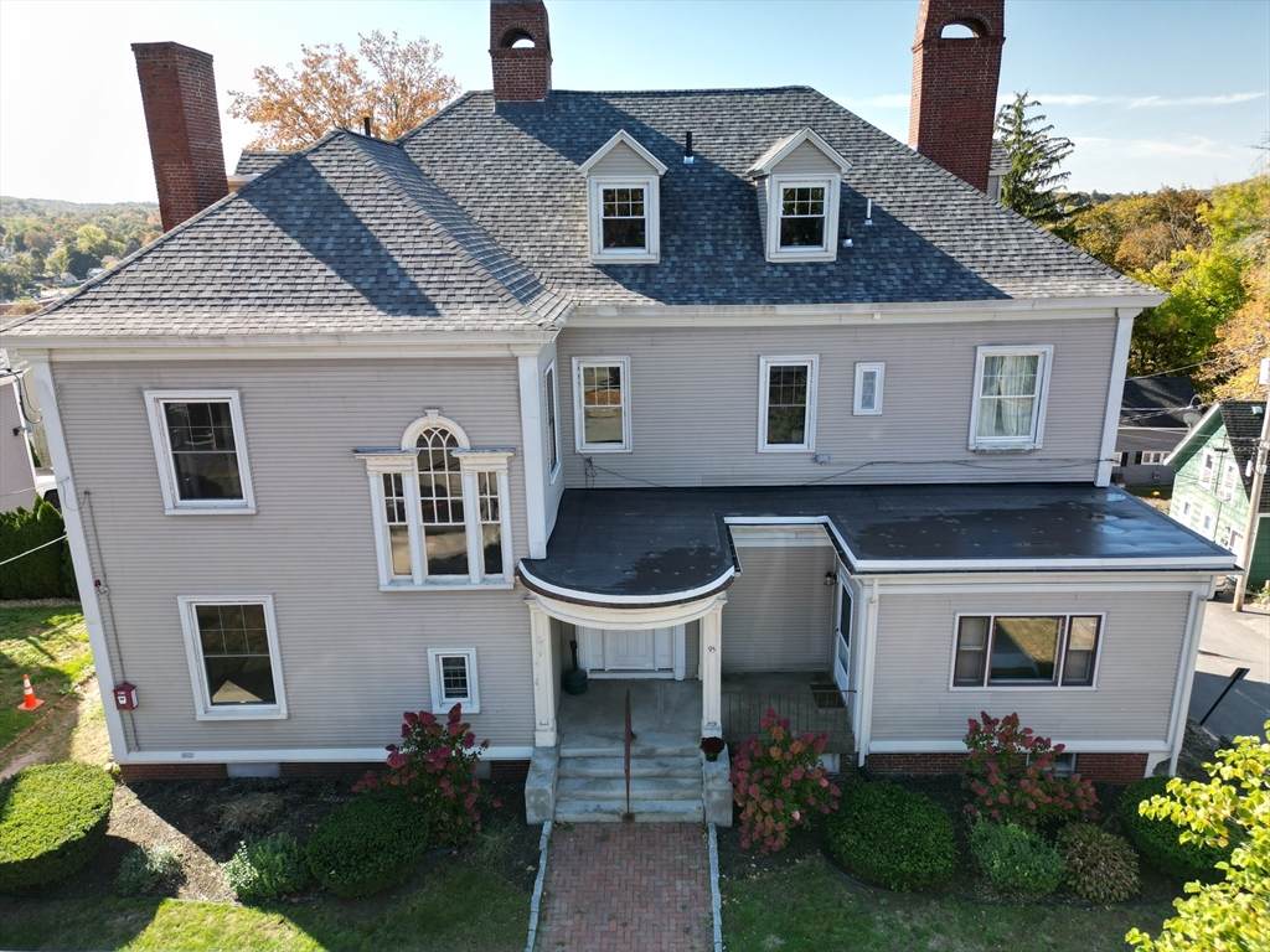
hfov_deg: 71.6
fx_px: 881
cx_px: 635
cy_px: 476
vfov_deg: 56.8
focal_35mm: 24
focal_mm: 6.72
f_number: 1.7
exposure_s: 1/400
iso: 110
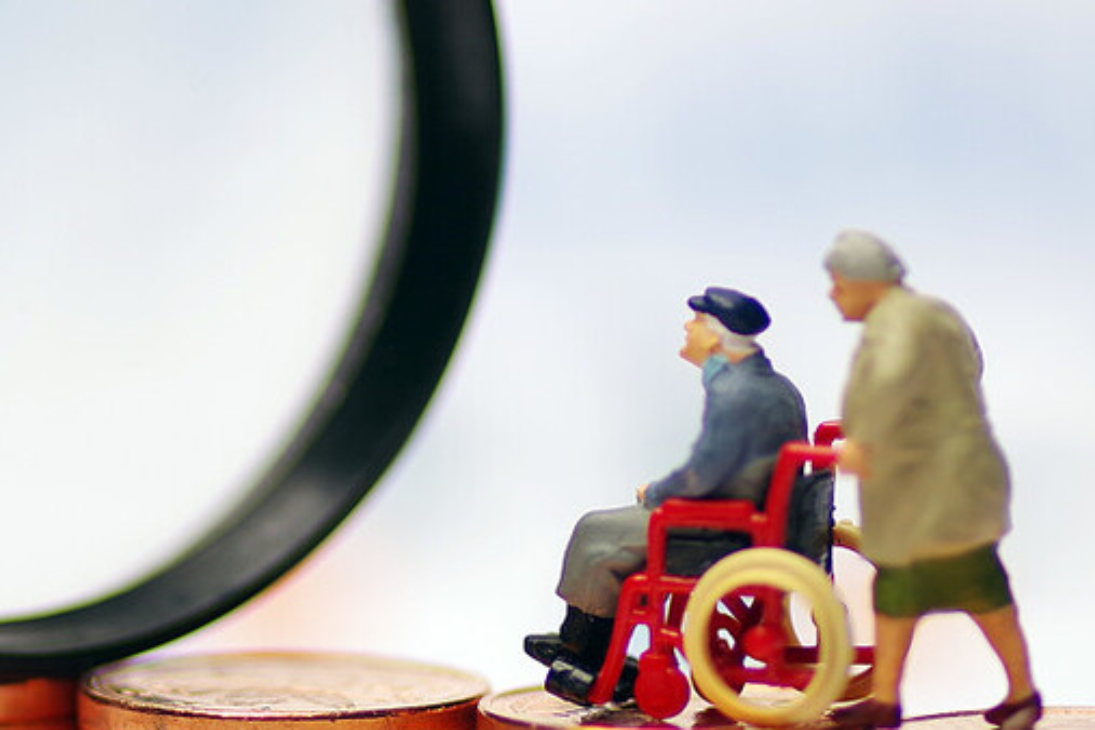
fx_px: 11010
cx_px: 225
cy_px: 346
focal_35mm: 362
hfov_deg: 5.7
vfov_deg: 3.8
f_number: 2.8
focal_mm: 100
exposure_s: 1/160
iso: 100
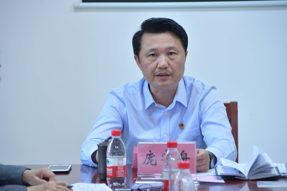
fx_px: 1794
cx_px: 144
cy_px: 96
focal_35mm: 225
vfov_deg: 6.1
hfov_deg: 9.1
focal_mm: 150
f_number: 5.6
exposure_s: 1/60
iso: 1250
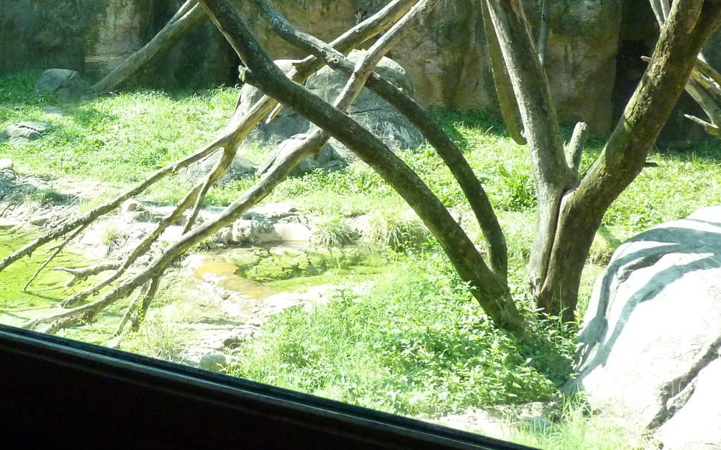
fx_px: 864
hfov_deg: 43.5
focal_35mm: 44
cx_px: 161
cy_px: 34
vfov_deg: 28.0
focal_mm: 4.1
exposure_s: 1/320
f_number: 3.3
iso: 400
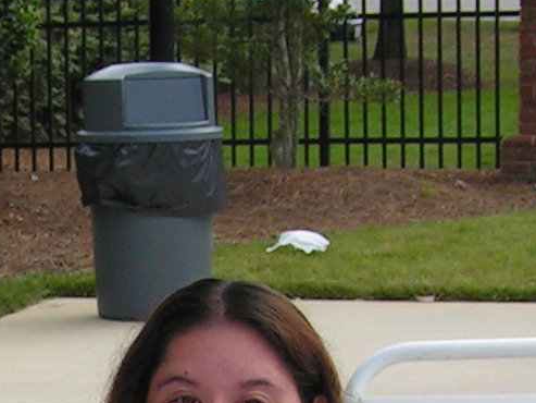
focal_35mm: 175
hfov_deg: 11.2
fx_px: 2710
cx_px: 9
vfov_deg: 8.3
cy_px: 622
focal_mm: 6.3
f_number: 3.2
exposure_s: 1/640
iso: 50
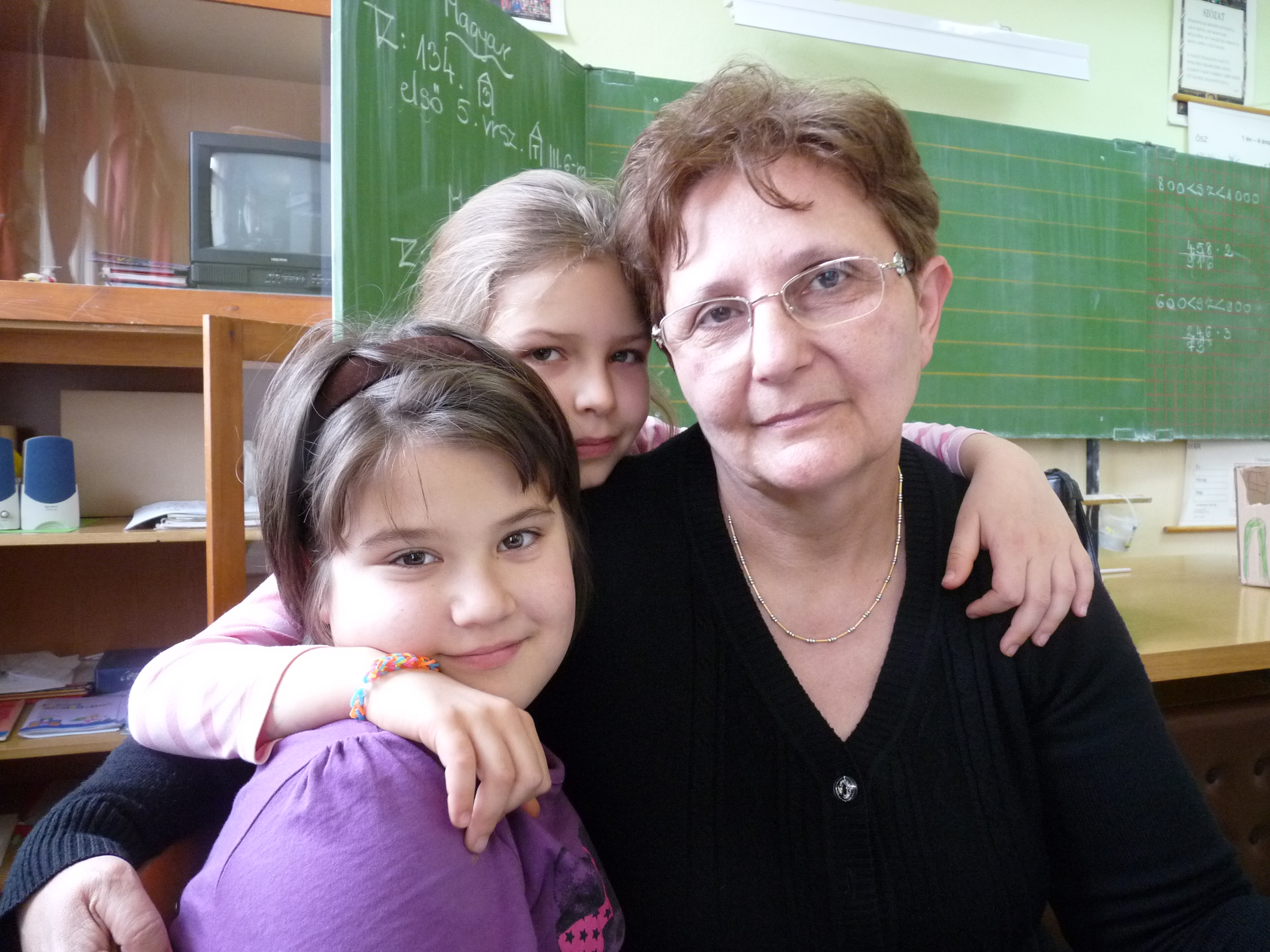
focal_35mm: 27
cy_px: 476
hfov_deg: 65.3
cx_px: 635
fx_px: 991
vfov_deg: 51.4
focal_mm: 4.8
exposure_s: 1/30
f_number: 2.8
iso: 400
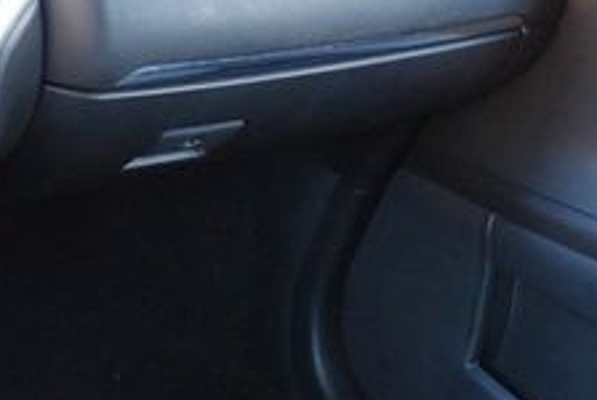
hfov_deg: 20.7
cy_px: 151
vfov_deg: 13.9
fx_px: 1634
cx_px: 269
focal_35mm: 98
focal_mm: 23
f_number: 3.8
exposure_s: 1/125
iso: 1400
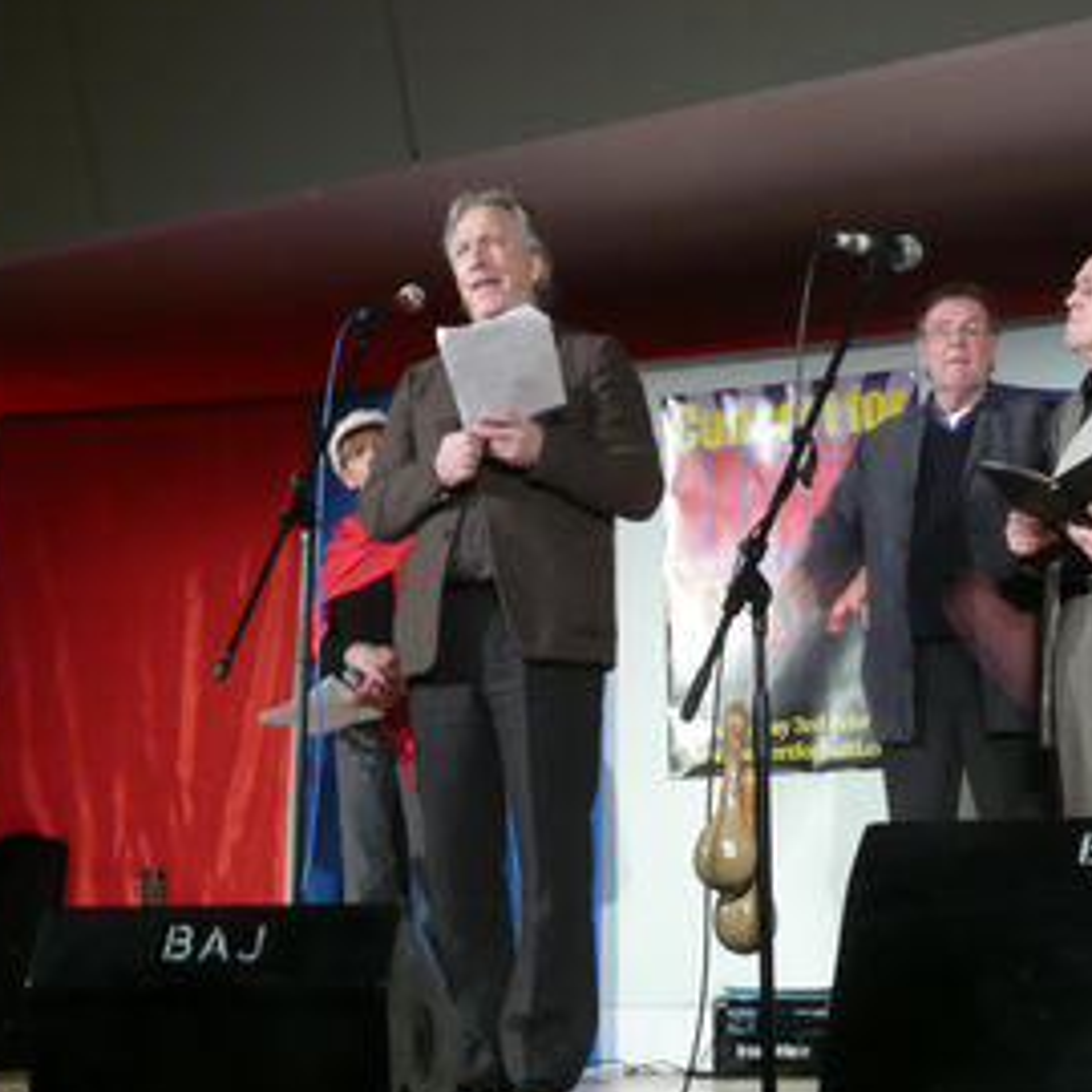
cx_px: 619
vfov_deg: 22.8
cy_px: 558
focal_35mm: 76
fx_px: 2712
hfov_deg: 22.7
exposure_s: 1/6
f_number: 4.4
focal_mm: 9.5
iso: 200
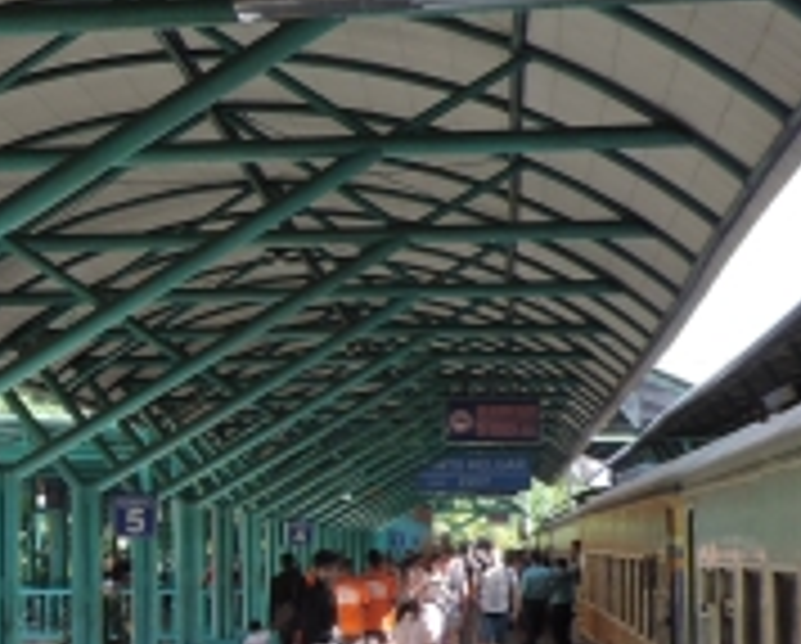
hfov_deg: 17.1
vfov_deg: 14.7
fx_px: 2493
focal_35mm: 105
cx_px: -270
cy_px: 432
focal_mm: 4.3
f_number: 3
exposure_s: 1/160
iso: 80
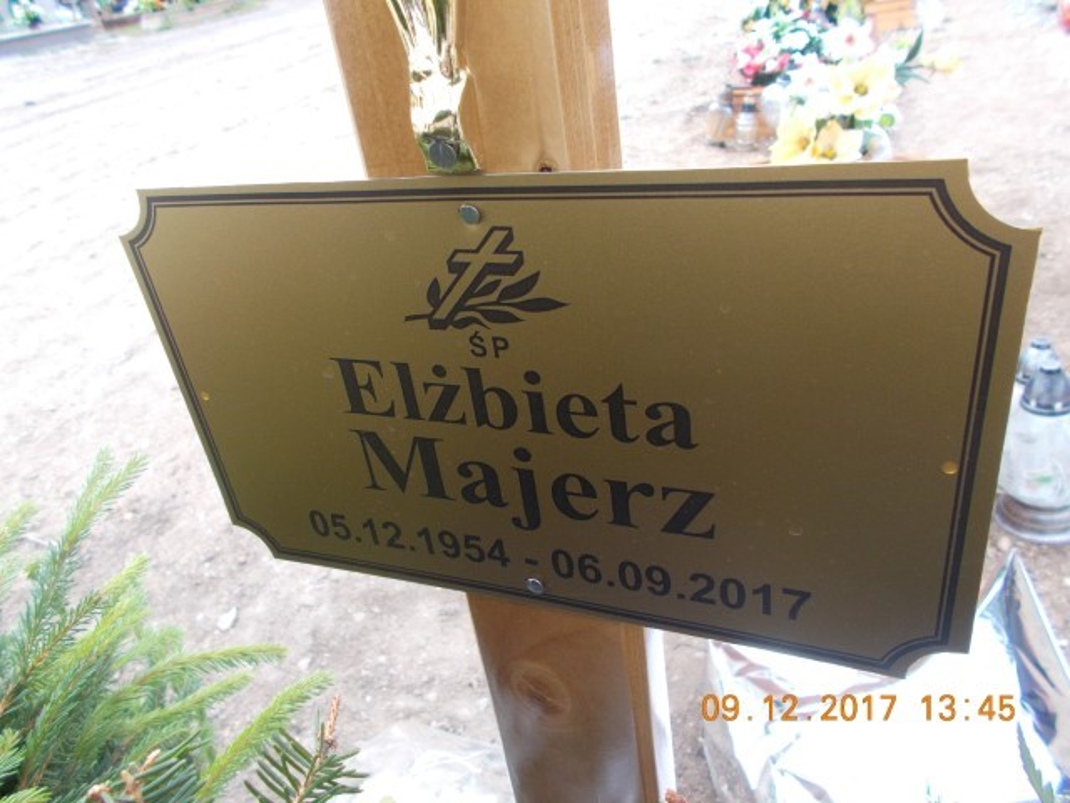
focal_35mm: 26
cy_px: 402
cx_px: 535
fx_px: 804
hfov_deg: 67.3
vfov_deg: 53.1
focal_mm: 4.6
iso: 125
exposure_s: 1/250
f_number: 3.2
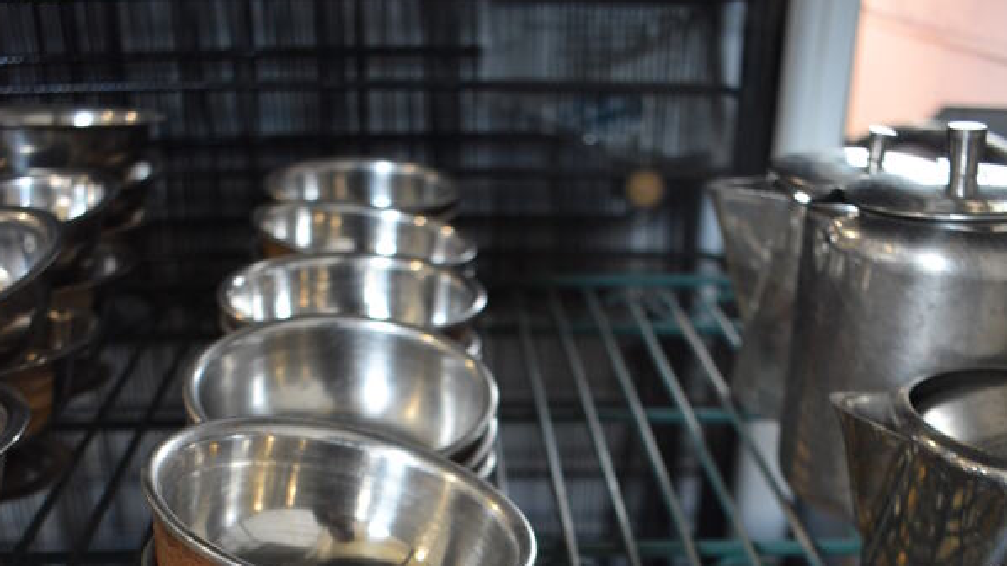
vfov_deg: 22.4
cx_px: 507
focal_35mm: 48
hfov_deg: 42.9
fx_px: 1281
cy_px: 725
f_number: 3.5
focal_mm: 20
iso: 900
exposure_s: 1/125
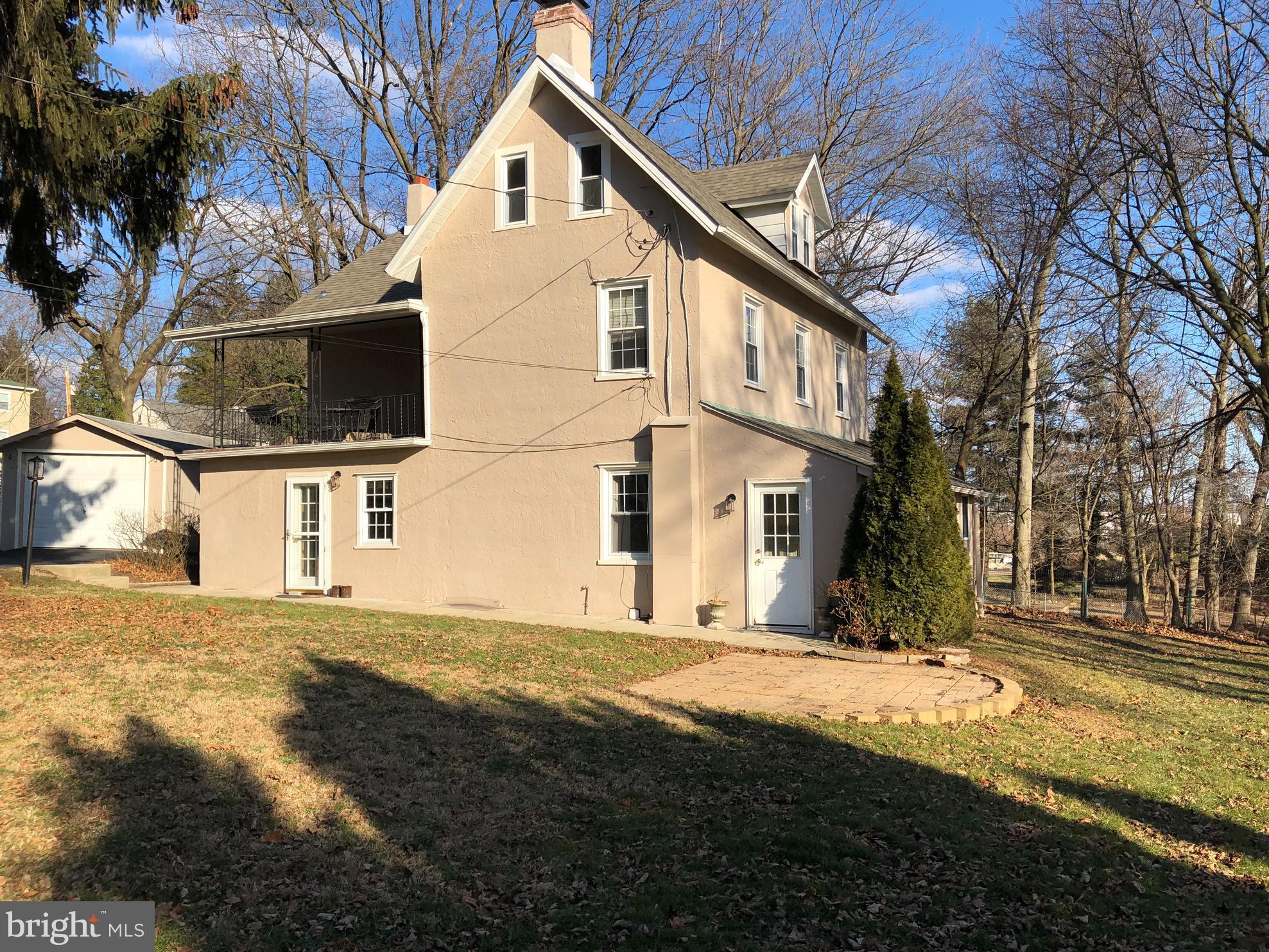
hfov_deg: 61.6
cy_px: 461
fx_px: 1063
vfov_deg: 48.2
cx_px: 652
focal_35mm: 29
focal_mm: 3.99
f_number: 1.8
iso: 20
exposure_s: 1/1600
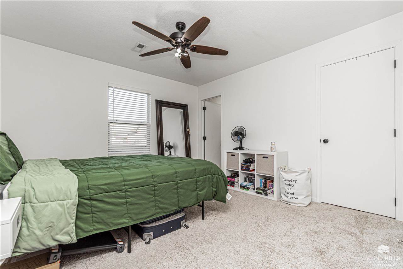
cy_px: 134
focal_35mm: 15
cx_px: 202
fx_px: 168
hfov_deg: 100.4
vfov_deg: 77.3
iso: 450
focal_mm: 10
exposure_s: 1/60
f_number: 10
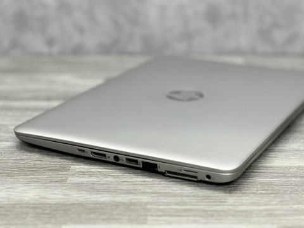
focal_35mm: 77
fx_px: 676
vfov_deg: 19.1
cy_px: 114
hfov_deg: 25.3
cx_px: 152
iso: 160
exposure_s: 1/50
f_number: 2.8
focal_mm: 9
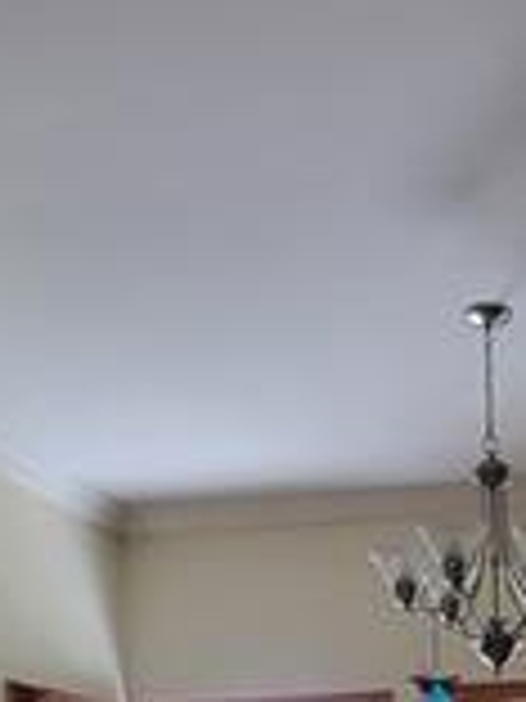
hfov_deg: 21.9
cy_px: 1138
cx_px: 548
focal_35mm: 64
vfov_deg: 22.7
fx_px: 1297
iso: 200
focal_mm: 1.74
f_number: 2.2
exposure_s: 1/60
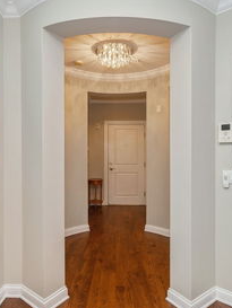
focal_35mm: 27
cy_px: 152
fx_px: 241
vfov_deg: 65.3
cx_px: 111
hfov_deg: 51.4
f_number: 8
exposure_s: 1/15
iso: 200
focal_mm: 16
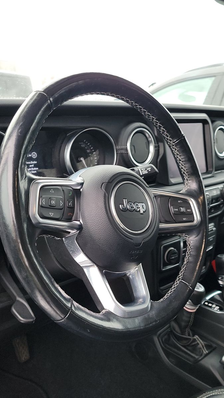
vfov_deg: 56.6
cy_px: 199
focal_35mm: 35
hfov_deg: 33.7
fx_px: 370
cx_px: 128
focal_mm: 6.7
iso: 132
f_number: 1.8
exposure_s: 1/59
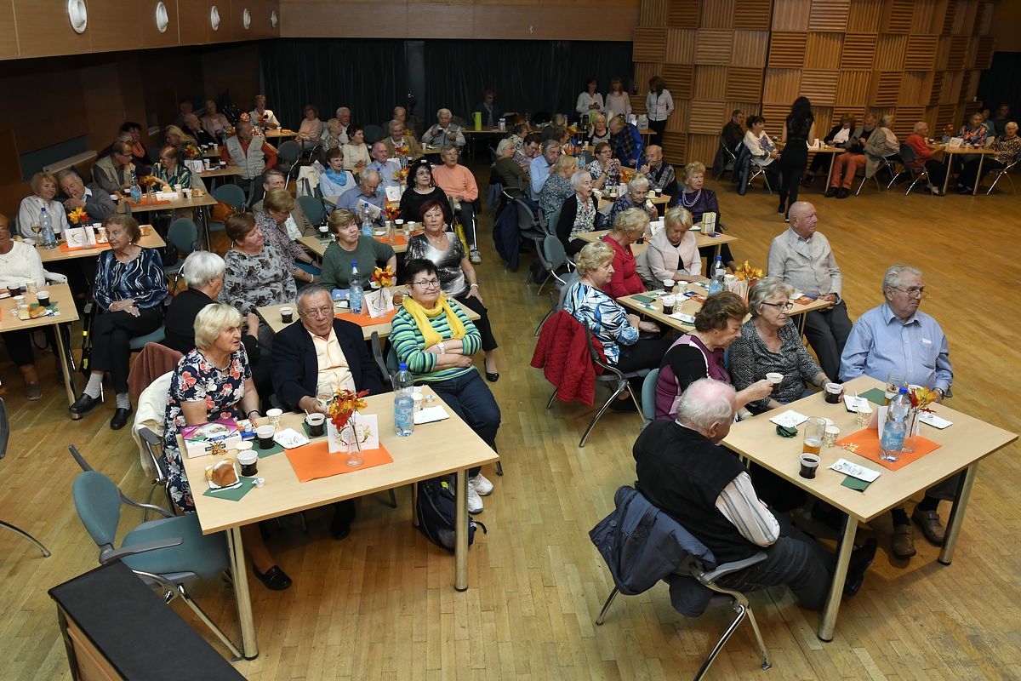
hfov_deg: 64.6
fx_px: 808
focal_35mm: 28
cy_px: 340
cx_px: 510
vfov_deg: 45.7
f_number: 6.3
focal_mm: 19
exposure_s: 1/160
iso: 1600
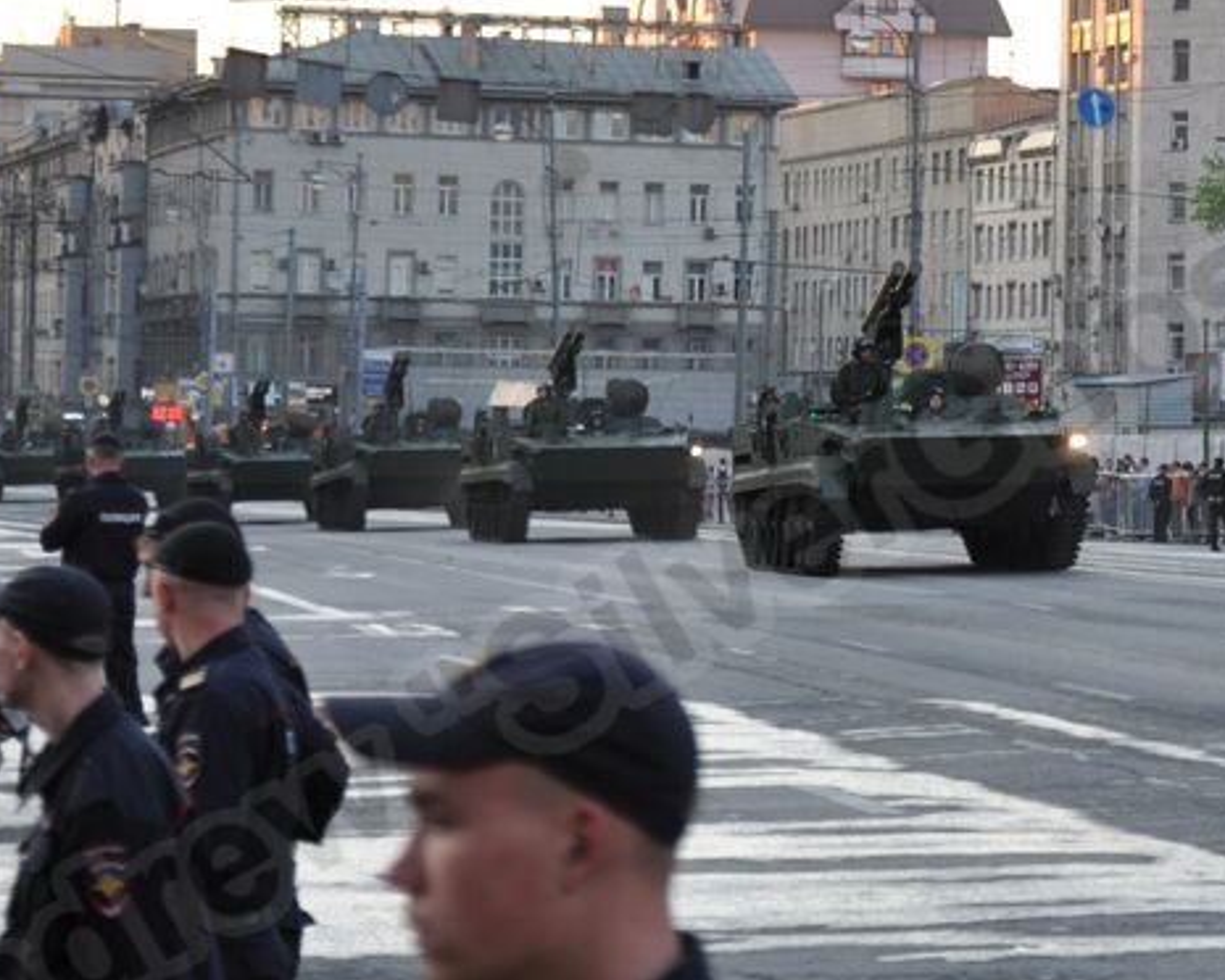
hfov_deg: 12.9
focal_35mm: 147
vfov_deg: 10.5
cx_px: 1283
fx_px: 5330
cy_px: 250
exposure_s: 1/160
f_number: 2.8
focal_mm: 38
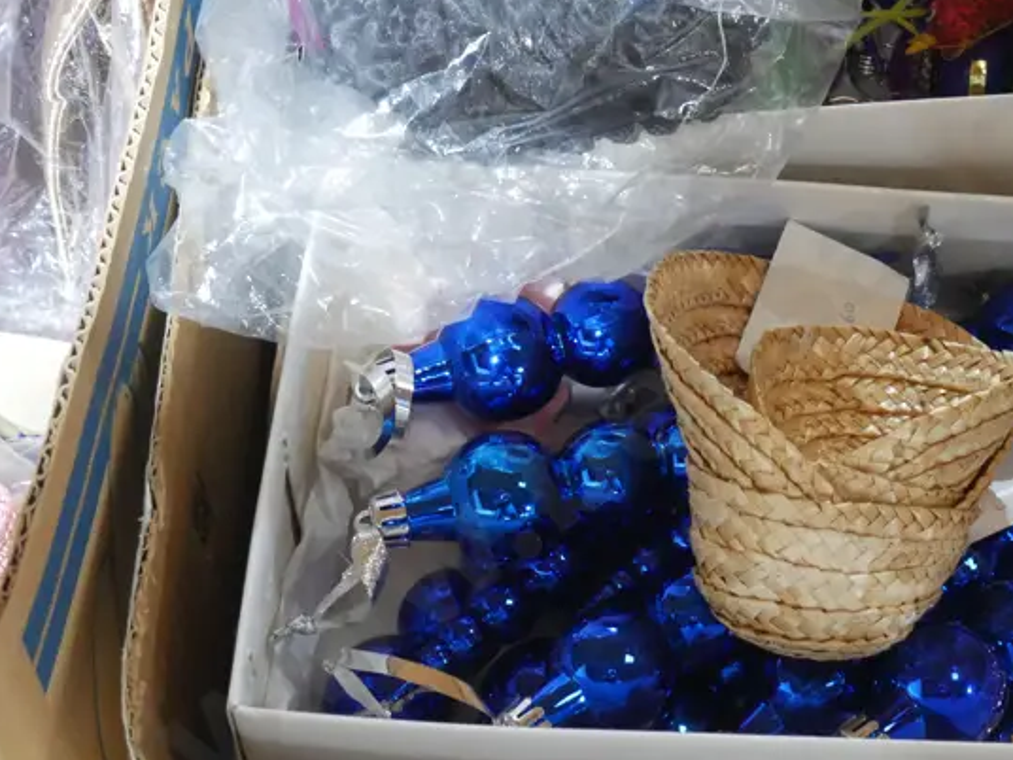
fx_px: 3131
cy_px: 186
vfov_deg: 13.8
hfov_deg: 18.0
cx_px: 951
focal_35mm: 107
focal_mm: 28
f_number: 5.3
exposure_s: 1/30
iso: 3200
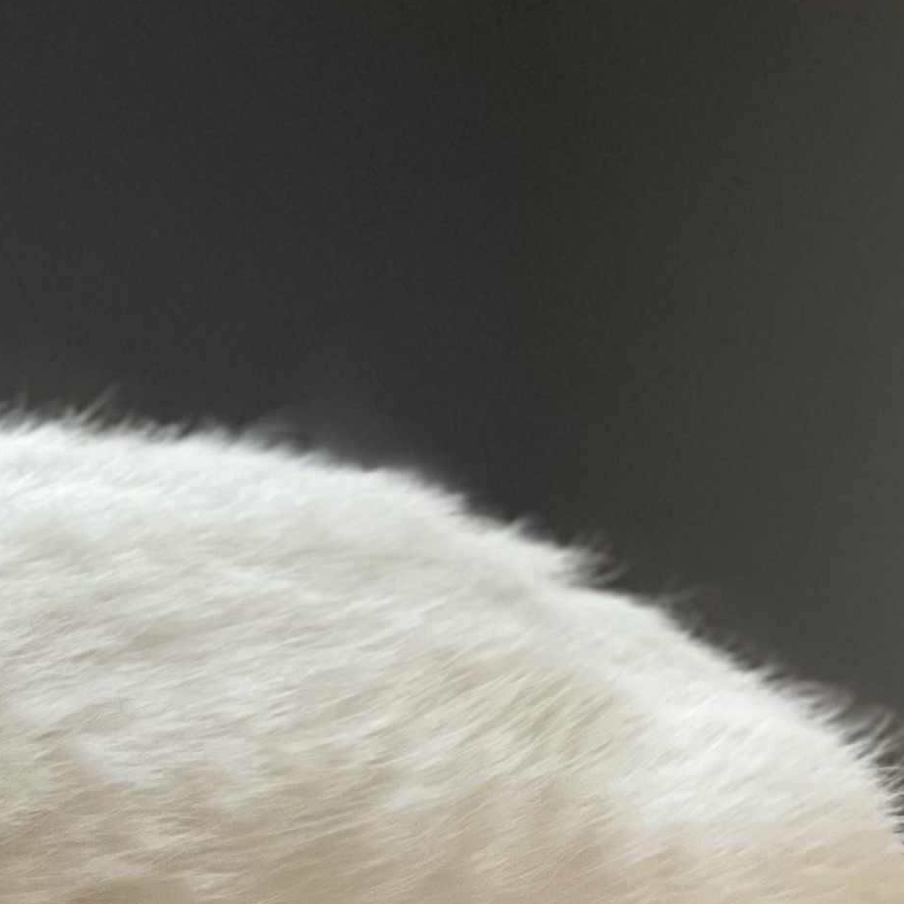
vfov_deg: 8.7
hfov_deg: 8.6
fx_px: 5909
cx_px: -411
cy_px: 136
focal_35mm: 200
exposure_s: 1/100
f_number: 2
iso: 200
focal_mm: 6
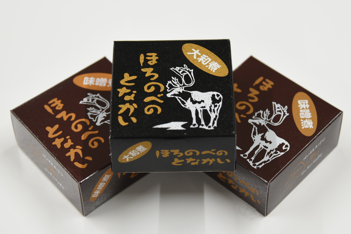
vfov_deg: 16.7
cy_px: 117
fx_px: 800
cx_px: 176
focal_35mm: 82
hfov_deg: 24.8
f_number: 4.5
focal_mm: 82
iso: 1600
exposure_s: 1/320
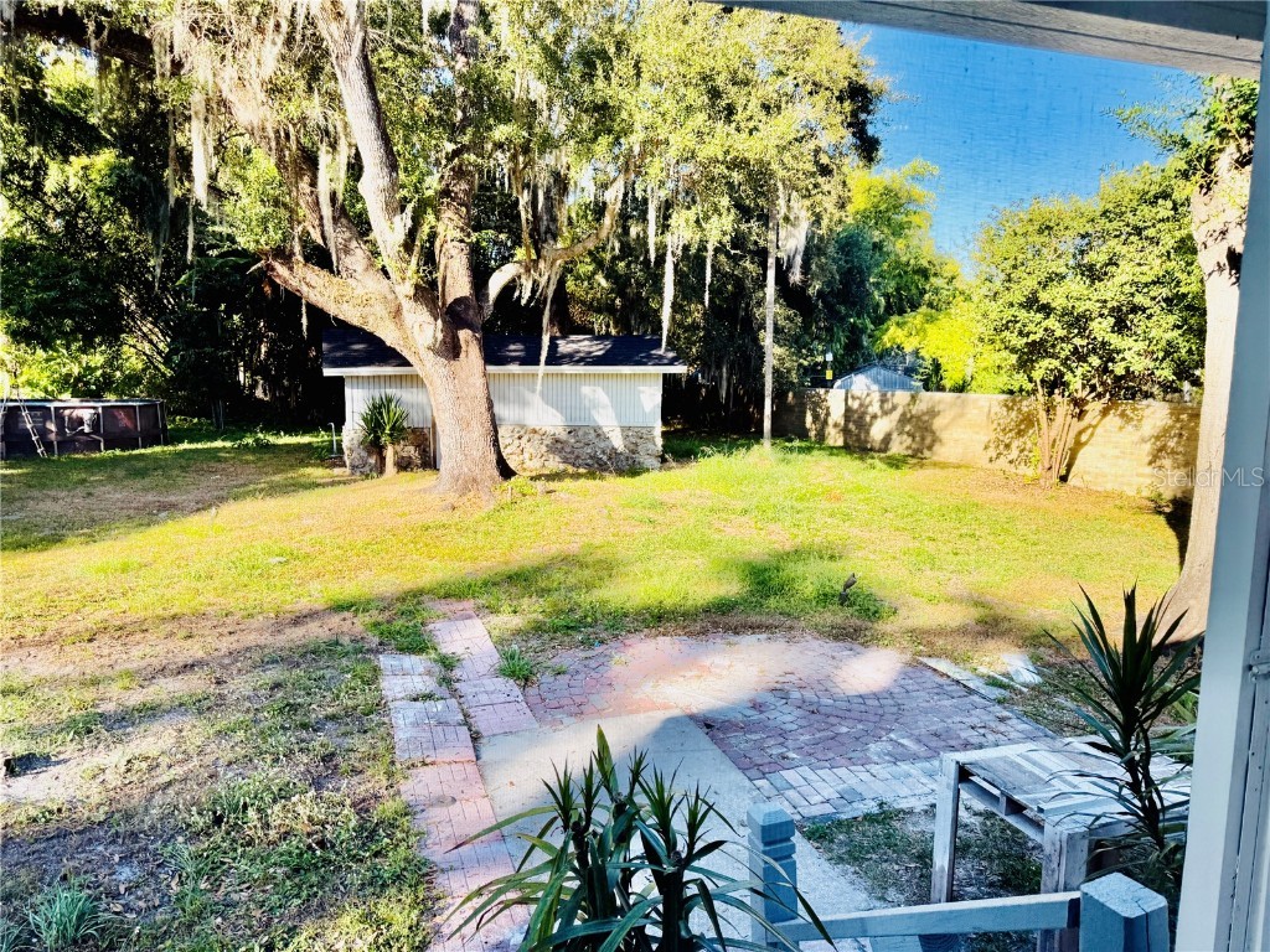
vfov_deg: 56.8
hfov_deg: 71.6
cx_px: 635
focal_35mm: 24
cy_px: 476
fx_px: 881
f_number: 1.78
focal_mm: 6.76
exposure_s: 1/992
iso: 100
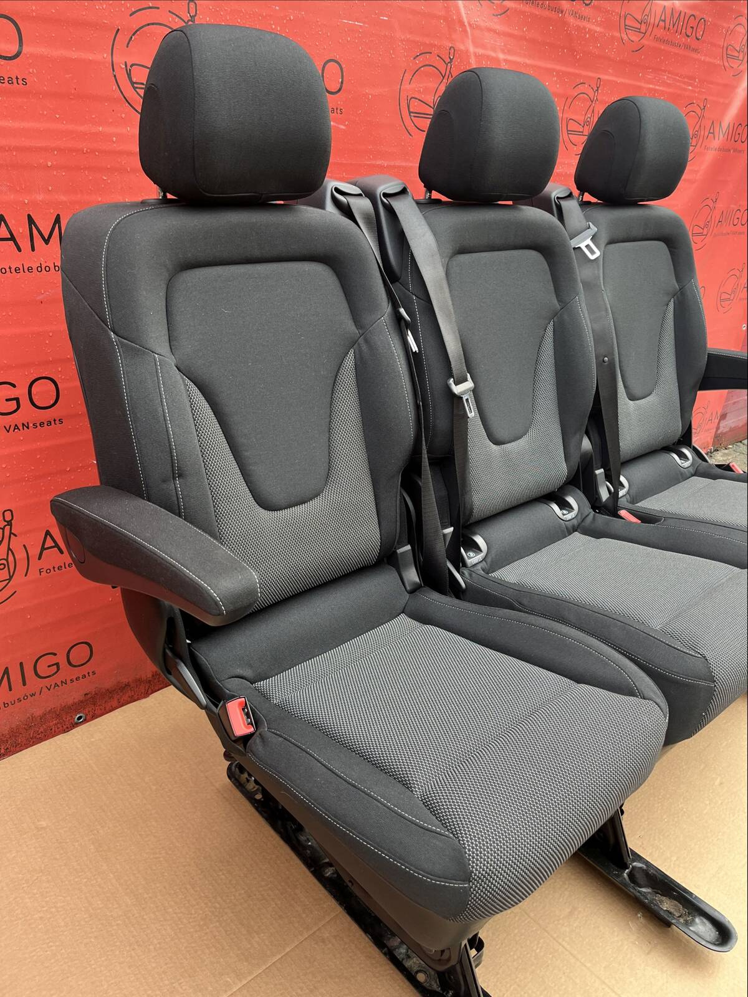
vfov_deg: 67.3
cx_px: 374
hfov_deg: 53.1
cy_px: 498
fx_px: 749
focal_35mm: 26
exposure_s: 1/121
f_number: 1.6
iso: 64
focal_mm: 5.1
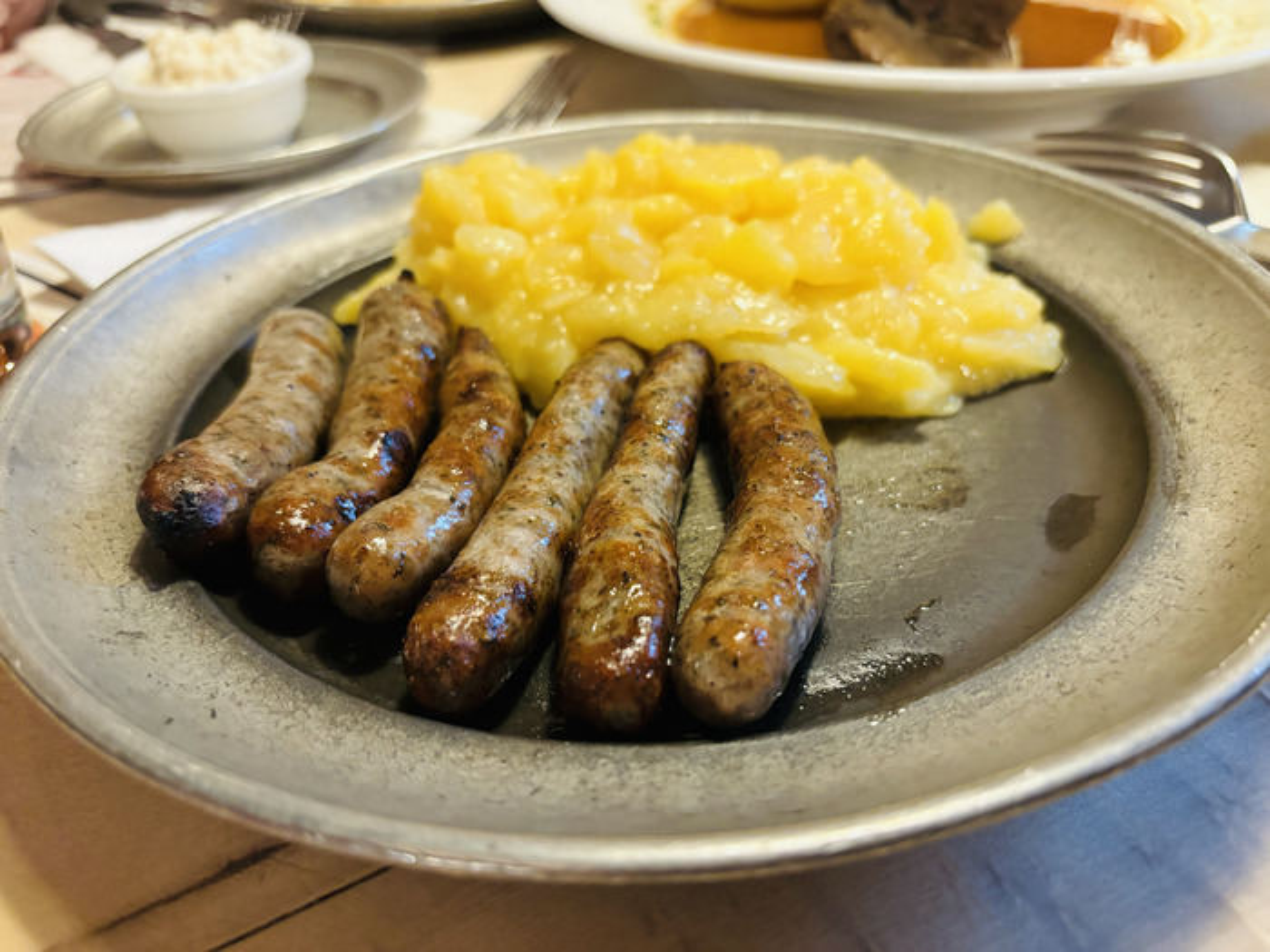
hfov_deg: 67.3
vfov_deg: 53.1
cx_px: 635
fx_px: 954
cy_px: 476
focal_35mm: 26
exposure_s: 1/33
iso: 500
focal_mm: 5.96
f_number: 1.6
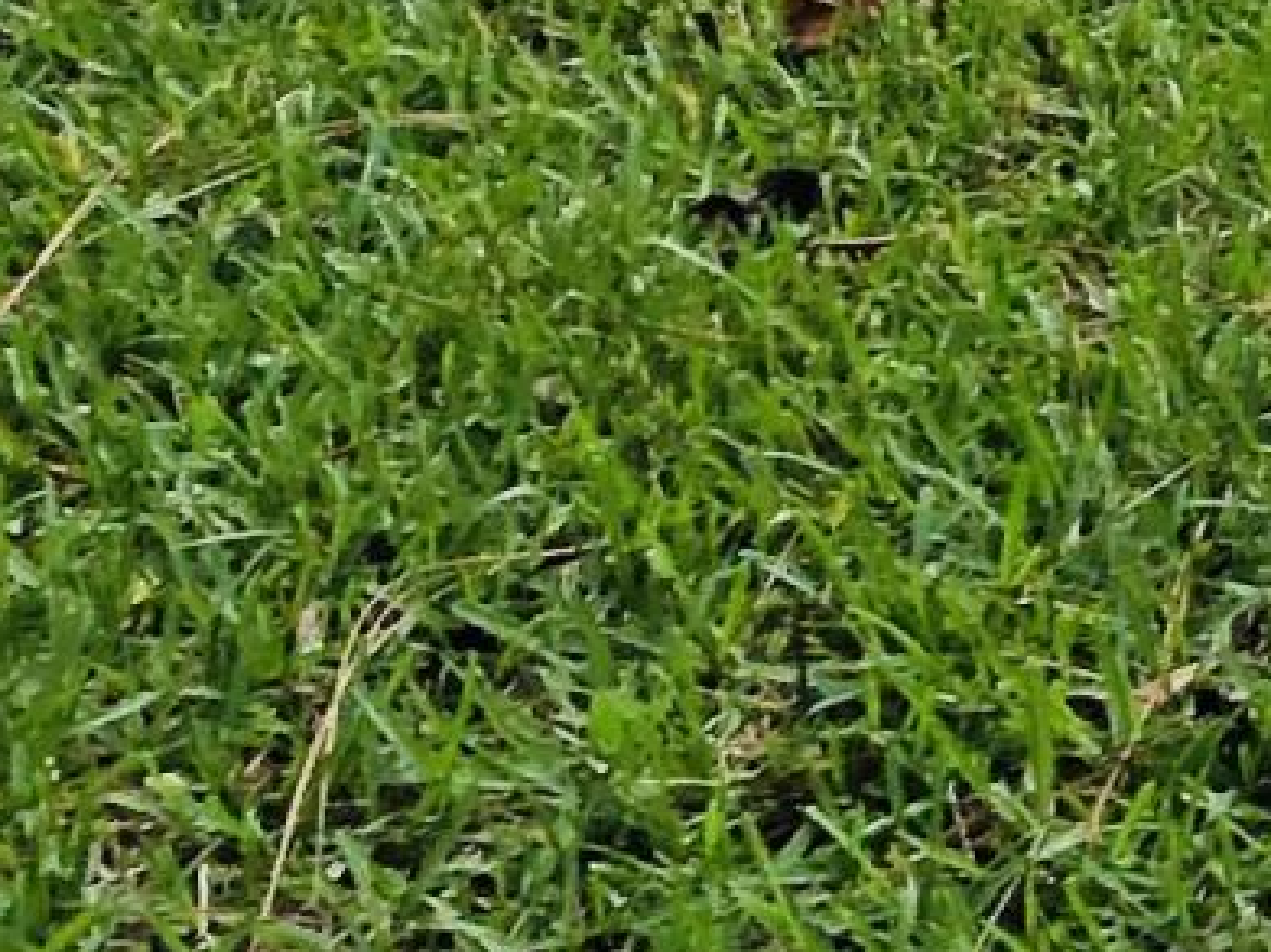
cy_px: -2551
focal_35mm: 215
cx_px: 3507
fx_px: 7892
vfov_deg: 6.0
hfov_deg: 8.1
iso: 20
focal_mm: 3.99
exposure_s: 1/592
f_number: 1.8
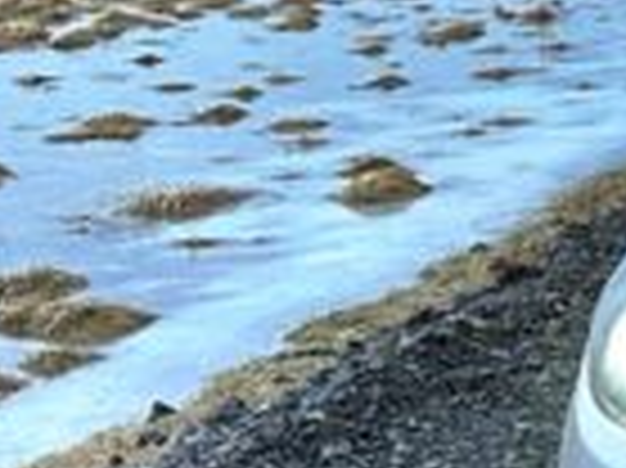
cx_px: 1243
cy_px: 68
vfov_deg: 11.1
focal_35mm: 133
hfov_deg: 13.0
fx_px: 2403
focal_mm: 6.86
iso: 200
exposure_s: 1/121
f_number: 1.78
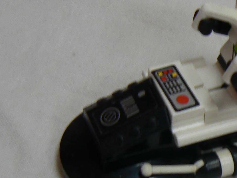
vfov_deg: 13.7
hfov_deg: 17.8
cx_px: 258
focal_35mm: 107
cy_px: 167
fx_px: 733
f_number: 2.8
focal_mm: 6
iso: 80
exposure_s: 1/50
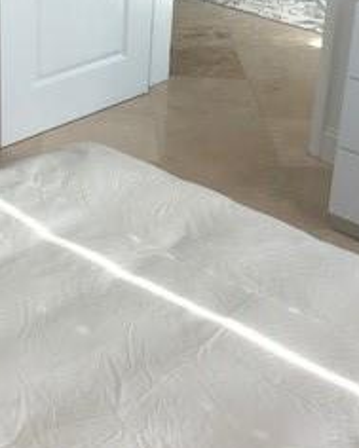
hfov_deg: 20.6
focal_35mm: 74
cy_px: 80
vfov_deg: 25.2
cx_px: 106
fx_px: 982
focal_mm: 4
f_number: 1.8
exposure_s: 1/178
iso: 20
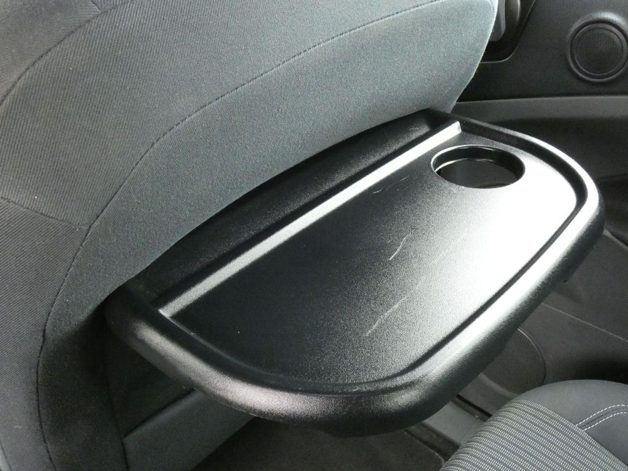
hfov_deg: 55.4
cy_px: 236
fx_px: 599
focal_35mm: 33
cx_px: 314
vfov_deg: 42.9
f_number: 5.6
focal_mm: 6
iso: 1600
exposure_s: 1/40
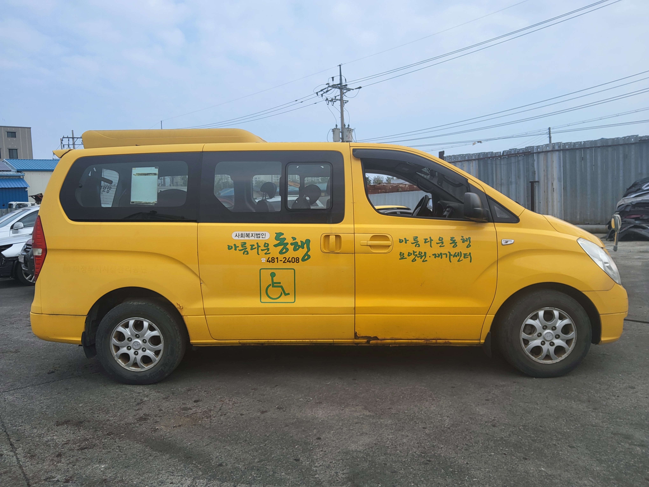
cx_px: 324
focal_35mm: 26
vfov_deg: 53.1
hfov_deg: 67.3
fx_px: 487
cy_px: 244
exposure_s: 1/519
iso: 12
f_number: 1.8
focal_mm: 3.98
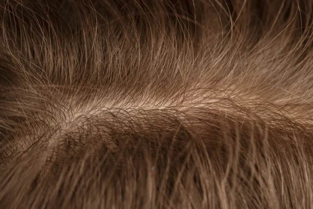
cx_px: 156
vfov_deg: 13.0
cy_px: 104
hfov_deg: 19.5
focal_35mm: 105
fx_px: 913
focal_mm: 105
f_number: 8
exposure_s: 1/60
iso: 500
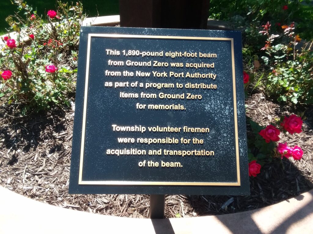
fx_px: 262
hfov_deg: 61.7
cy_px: 117
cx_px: 156
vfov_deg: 48.2
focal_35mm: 29
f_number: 1.9
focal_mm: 2.47
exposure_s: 1/423
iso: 40
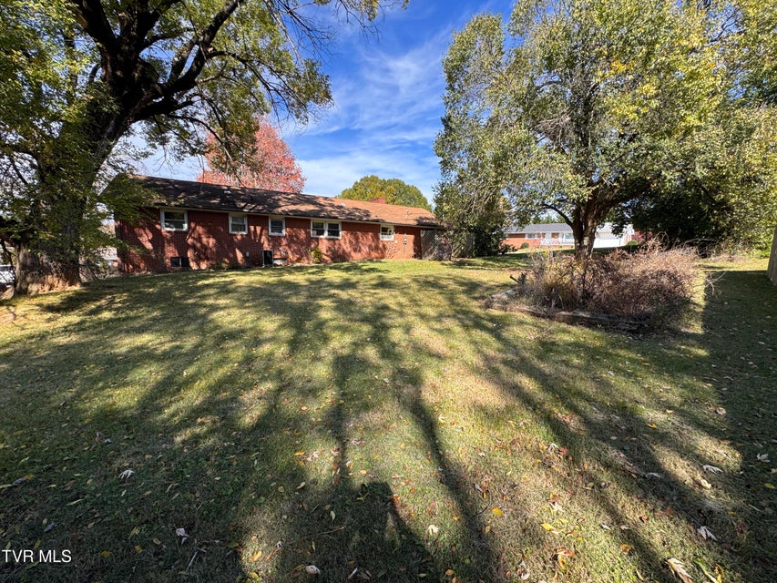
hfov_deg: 102.1
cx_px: 388
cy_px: 292
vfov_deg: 85.7
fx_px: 314
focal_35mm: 14
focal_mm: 2.22
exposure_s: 1/641
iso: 40
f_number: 2.2
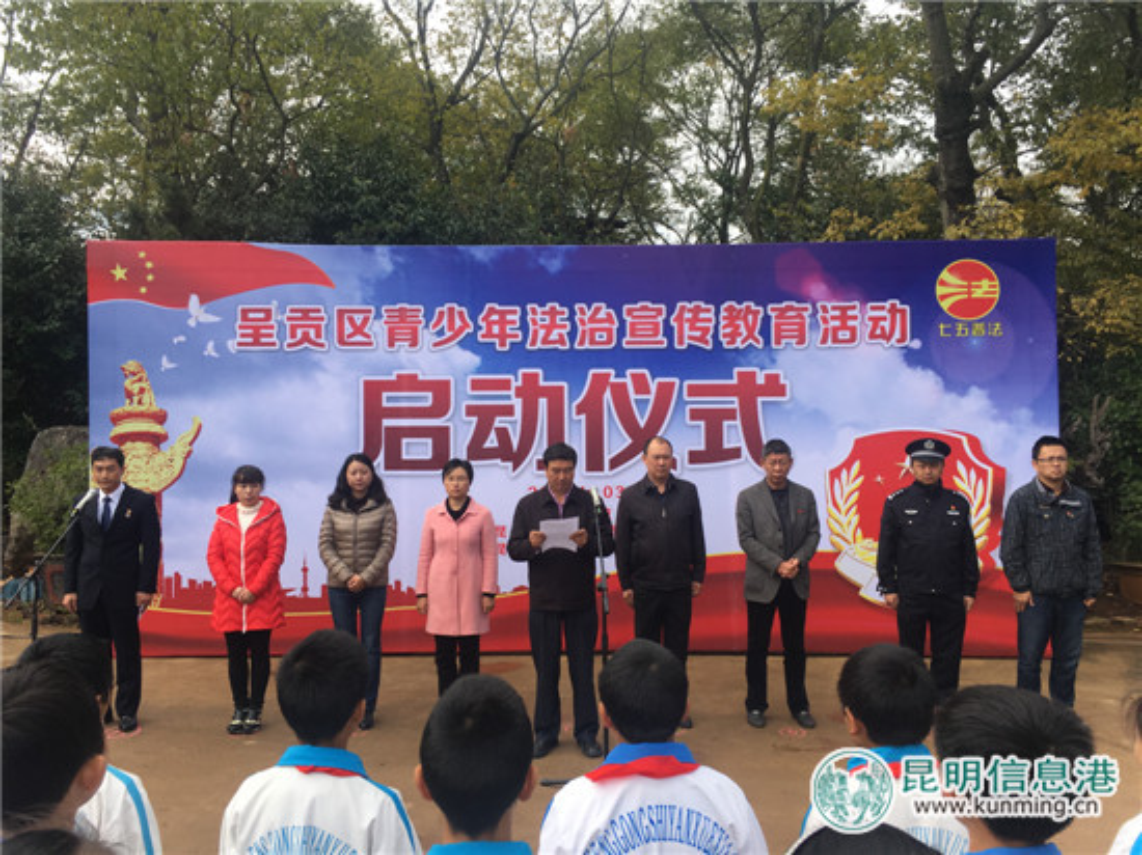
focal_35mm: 29
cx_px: 571
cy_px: 428
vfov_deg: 48.2
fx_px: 956
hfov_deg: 61.7
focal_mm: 4.15
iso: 25
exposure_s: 1/407
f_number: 2.2
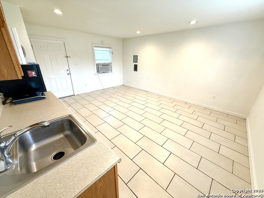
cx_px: 132
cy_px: 99
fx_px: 107
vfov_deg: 85.7
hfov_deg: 102.1
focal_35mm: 14
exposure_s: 1/120
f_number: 2.2
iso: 200
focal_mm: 2.22
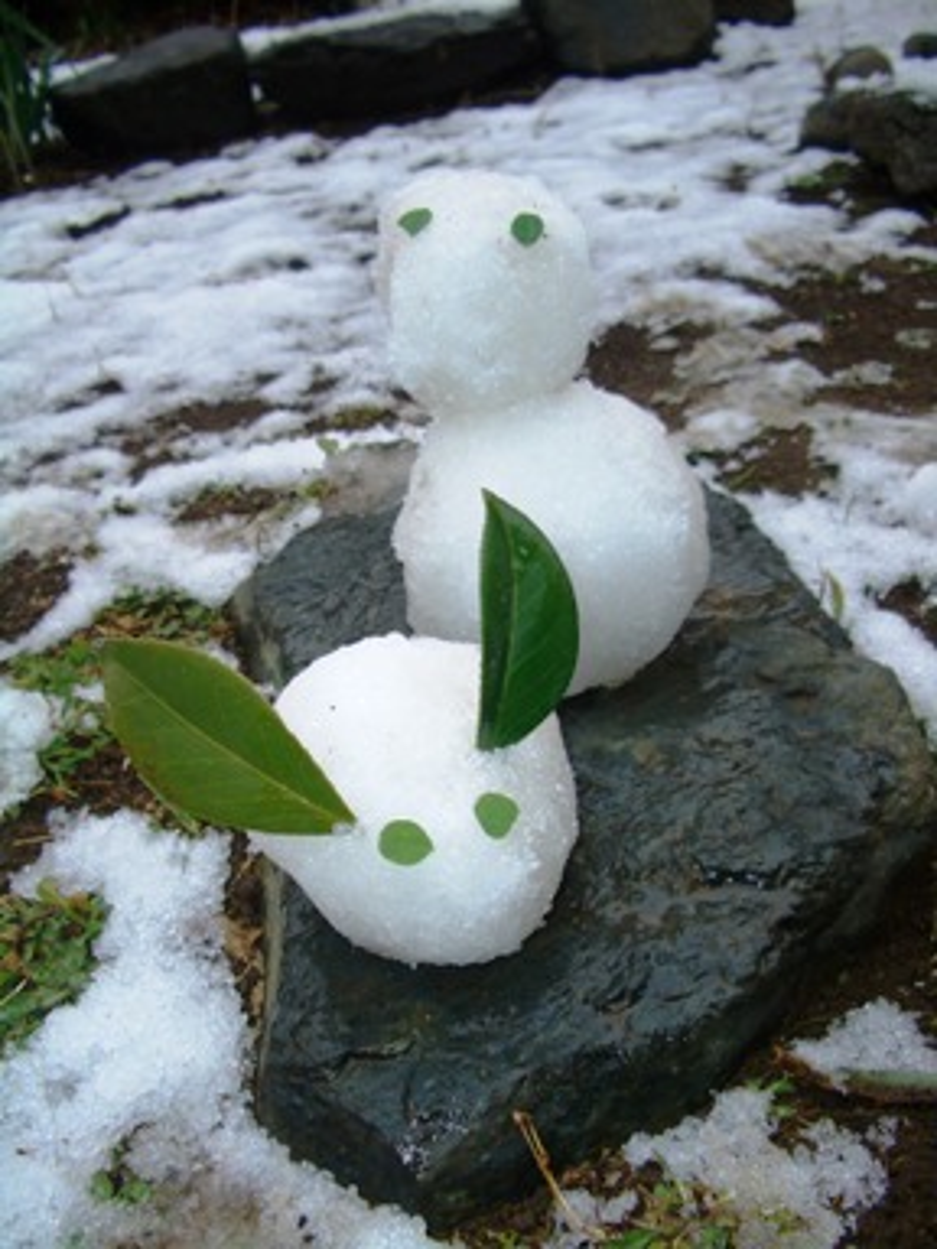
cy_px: 624
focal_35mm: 35
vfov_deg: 52.6
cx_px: 468
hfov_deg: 40.7
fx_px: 1263
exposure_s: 1/160
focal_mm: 5.8
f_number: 2.6
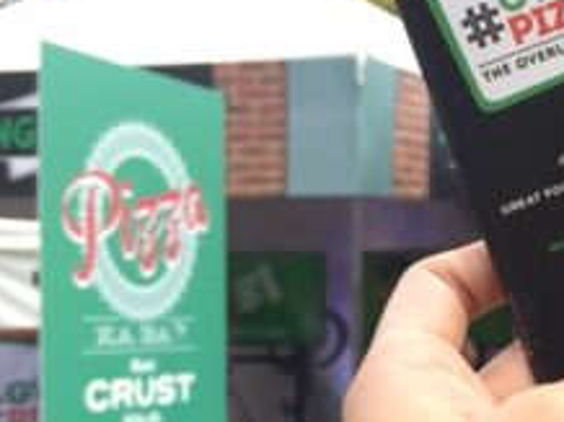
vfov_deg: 18.4
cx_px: 647
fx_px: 1302
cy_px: 233
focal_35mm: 80
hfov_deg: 22.8
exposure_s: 1/122
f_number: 2.2
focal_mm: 4.15
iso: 32
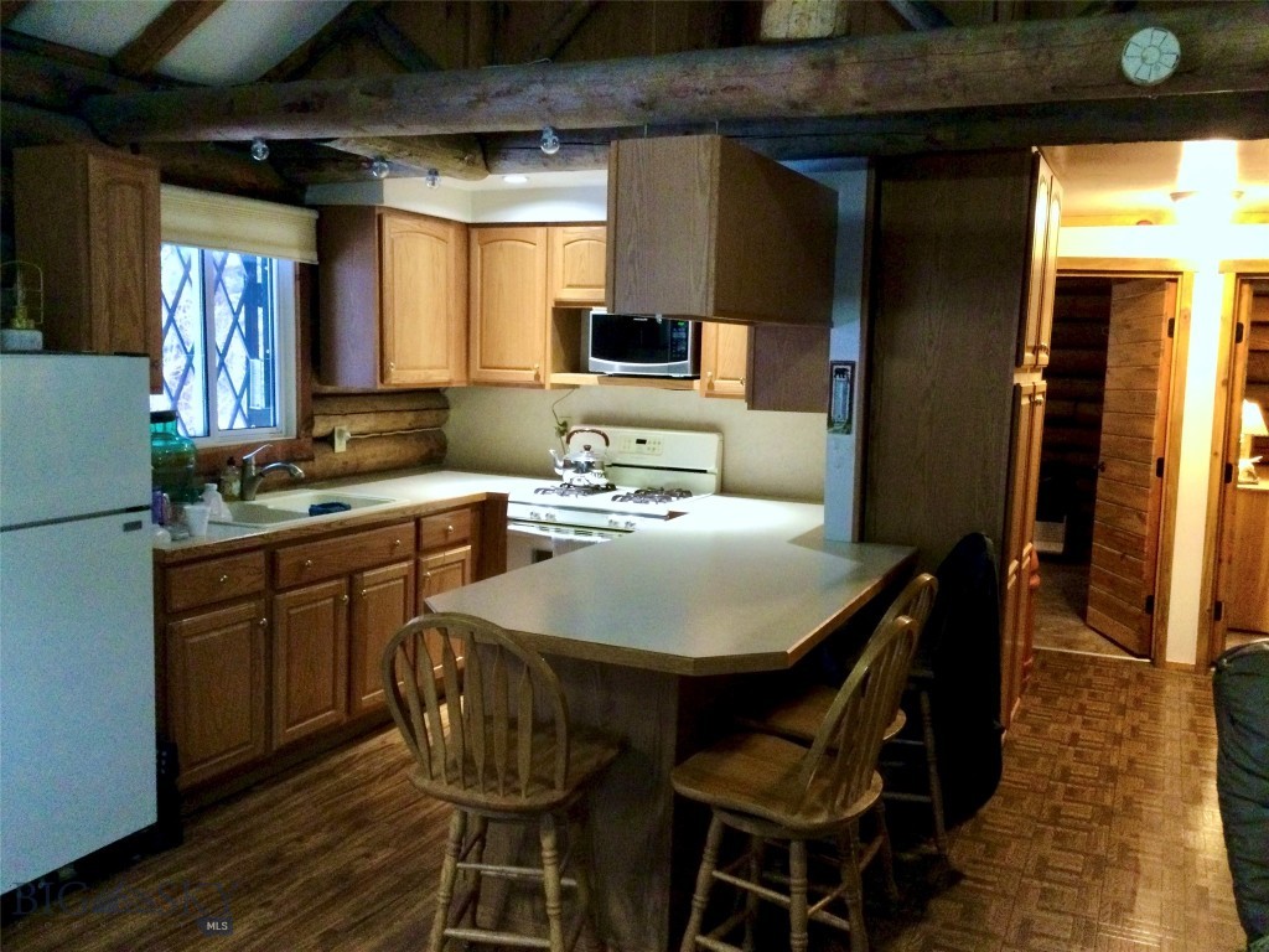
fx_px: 1136
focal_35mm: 31
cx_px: 634
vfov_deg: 45.4
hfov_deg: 58.4
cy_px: 476
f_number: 2.4
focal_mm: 3.3
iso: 320
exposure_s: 1/15
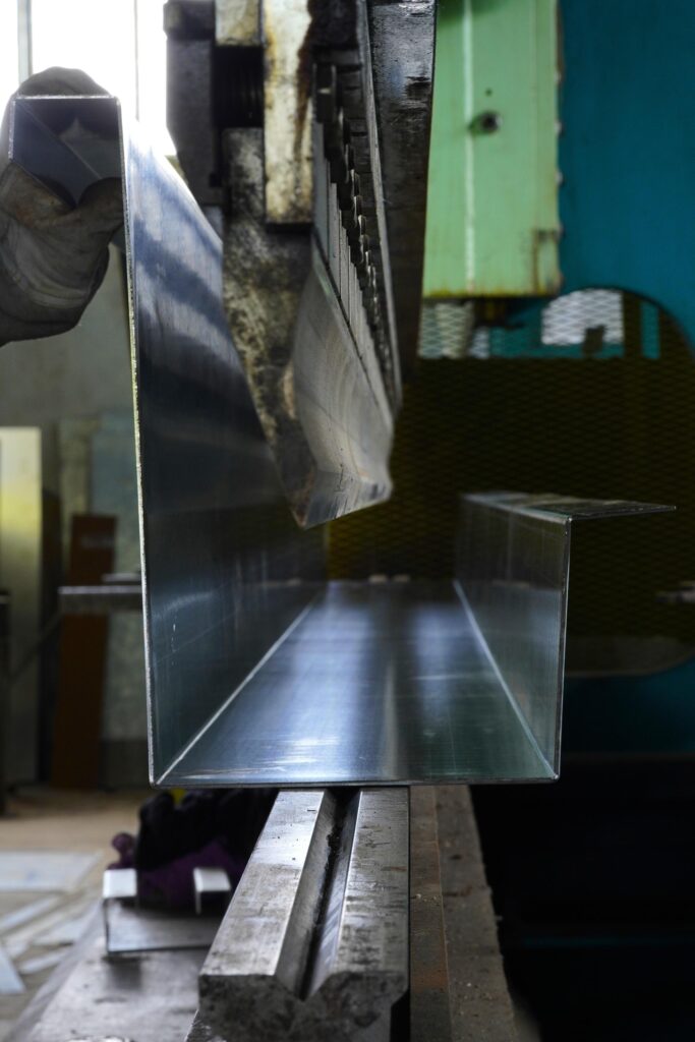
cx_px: 348
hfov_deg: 13.0
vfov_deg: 19.5
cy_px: 521
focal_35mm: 105
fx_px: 3039
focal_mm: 70
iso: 400
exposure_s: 1/8
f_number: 16
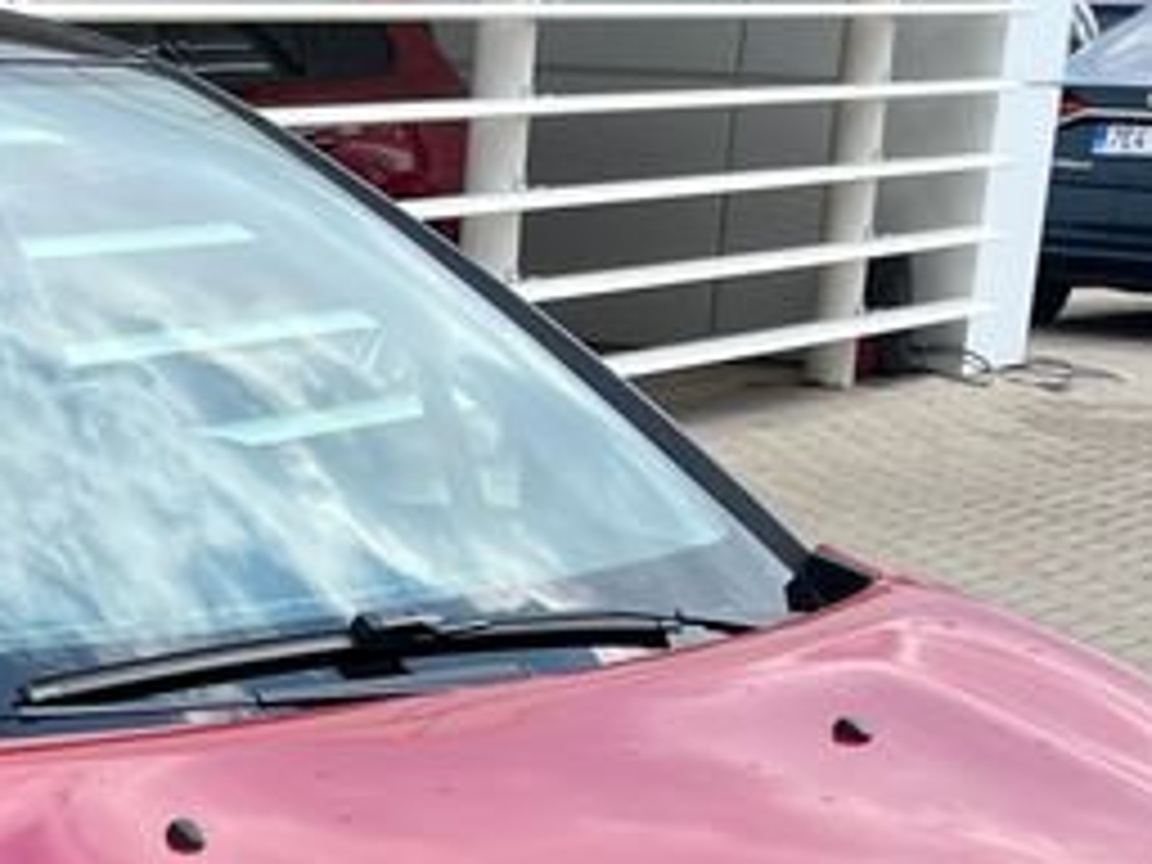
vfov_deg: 13.3
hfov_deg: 18.2
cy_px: 1336
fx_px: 3461
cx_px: -117
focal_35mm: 104
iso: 50
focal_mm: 5.1
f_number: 1.6
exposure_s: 1/1672
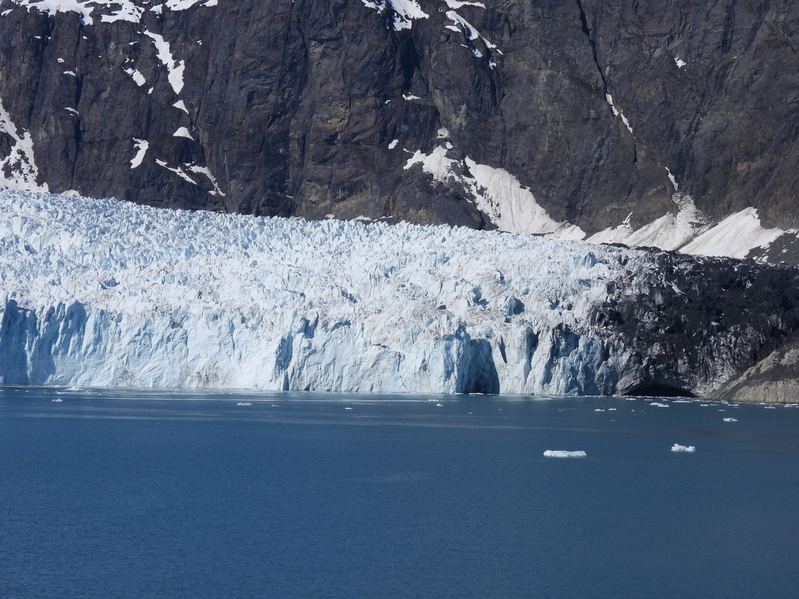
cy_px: 300
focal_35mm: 135
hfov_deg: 14.6
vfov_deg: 11.0
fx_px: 3116
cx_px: 400
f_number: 4.5
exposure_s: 1/2000
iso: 100
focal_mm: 24.1
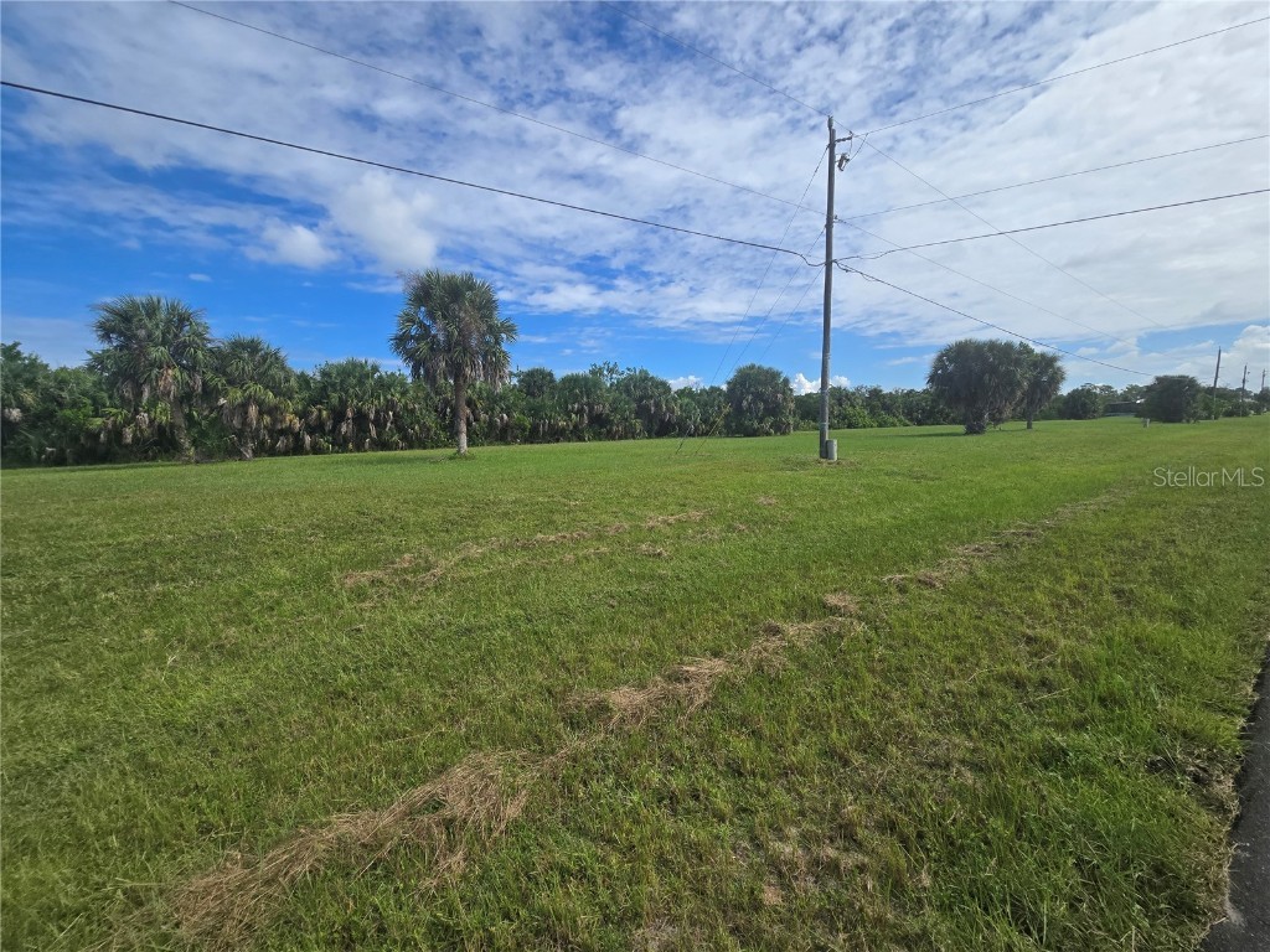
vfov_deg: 89.9
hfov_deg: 106.2
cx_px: 635
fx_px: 477
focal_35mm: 13
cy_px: 476
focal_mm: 2.2
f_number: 2.2
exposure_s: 1/3246
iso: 50
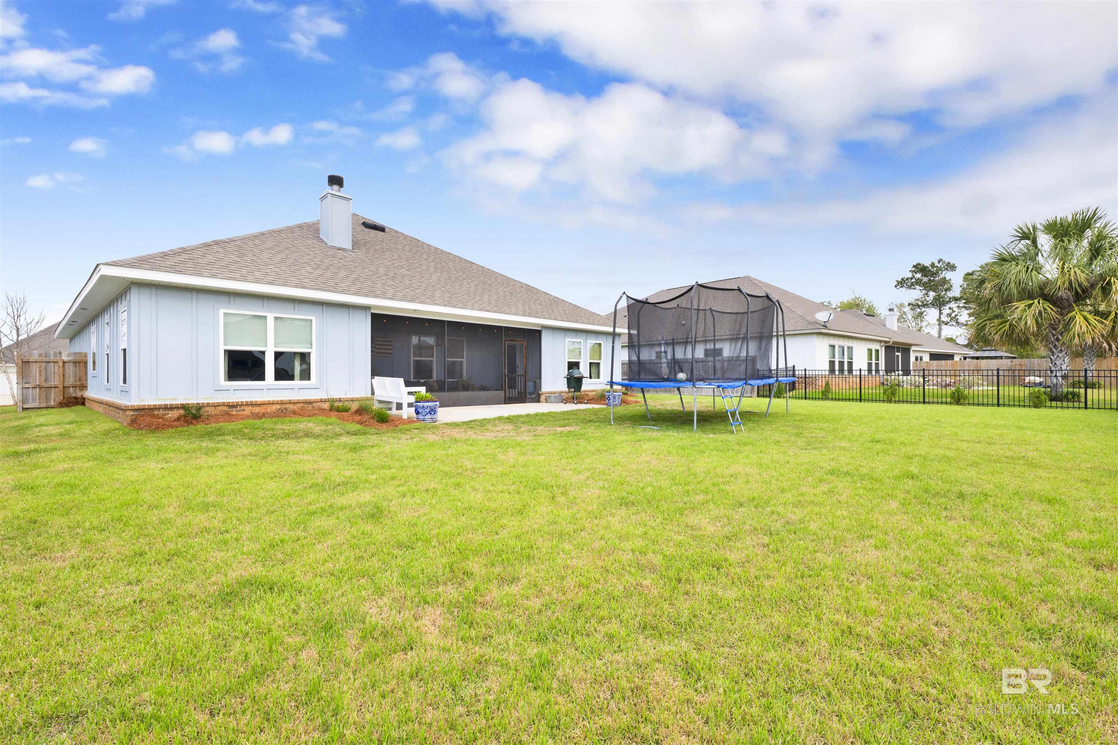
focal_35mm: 16
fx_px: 481
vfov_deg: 75.5
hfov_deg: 98.5
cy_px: 372
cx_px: 559
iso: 400
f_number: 11
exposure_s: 1/250
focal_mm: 15.5
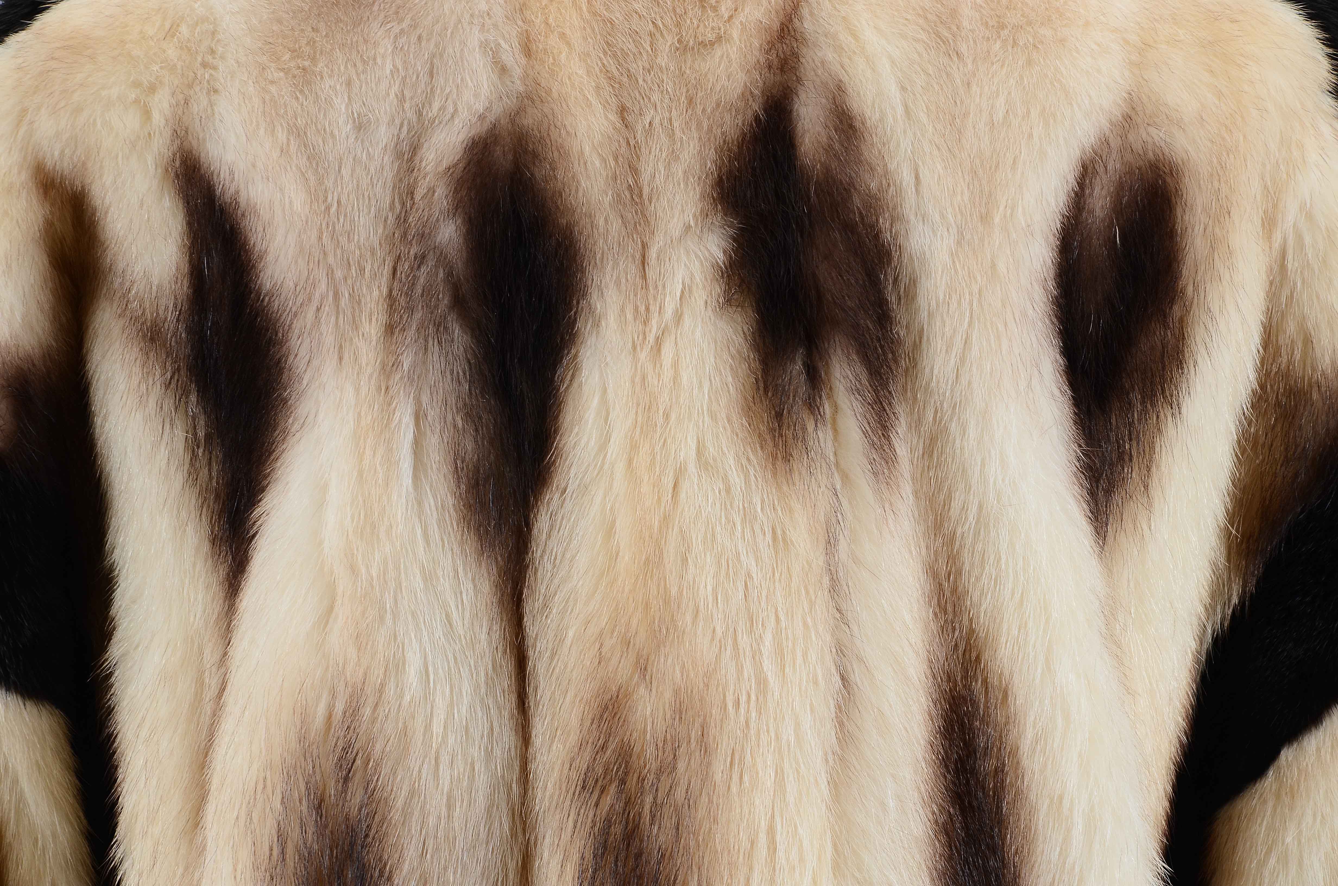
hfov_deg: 13.1
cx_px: 669
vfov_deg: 8.7
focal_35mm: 158
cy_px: 443
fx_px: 5842
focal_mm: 105
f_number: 8
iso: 160
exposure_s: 1/80
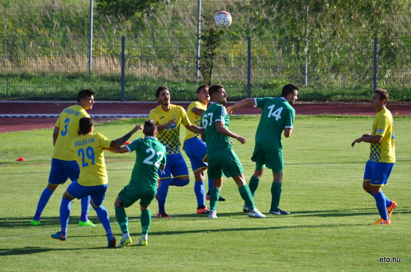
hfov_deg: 4.6
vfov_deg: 3.0
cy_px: 136
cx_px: 206
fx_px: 5127
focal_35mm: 450
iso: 400
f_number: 5.6
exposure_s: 1/800
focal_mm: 300
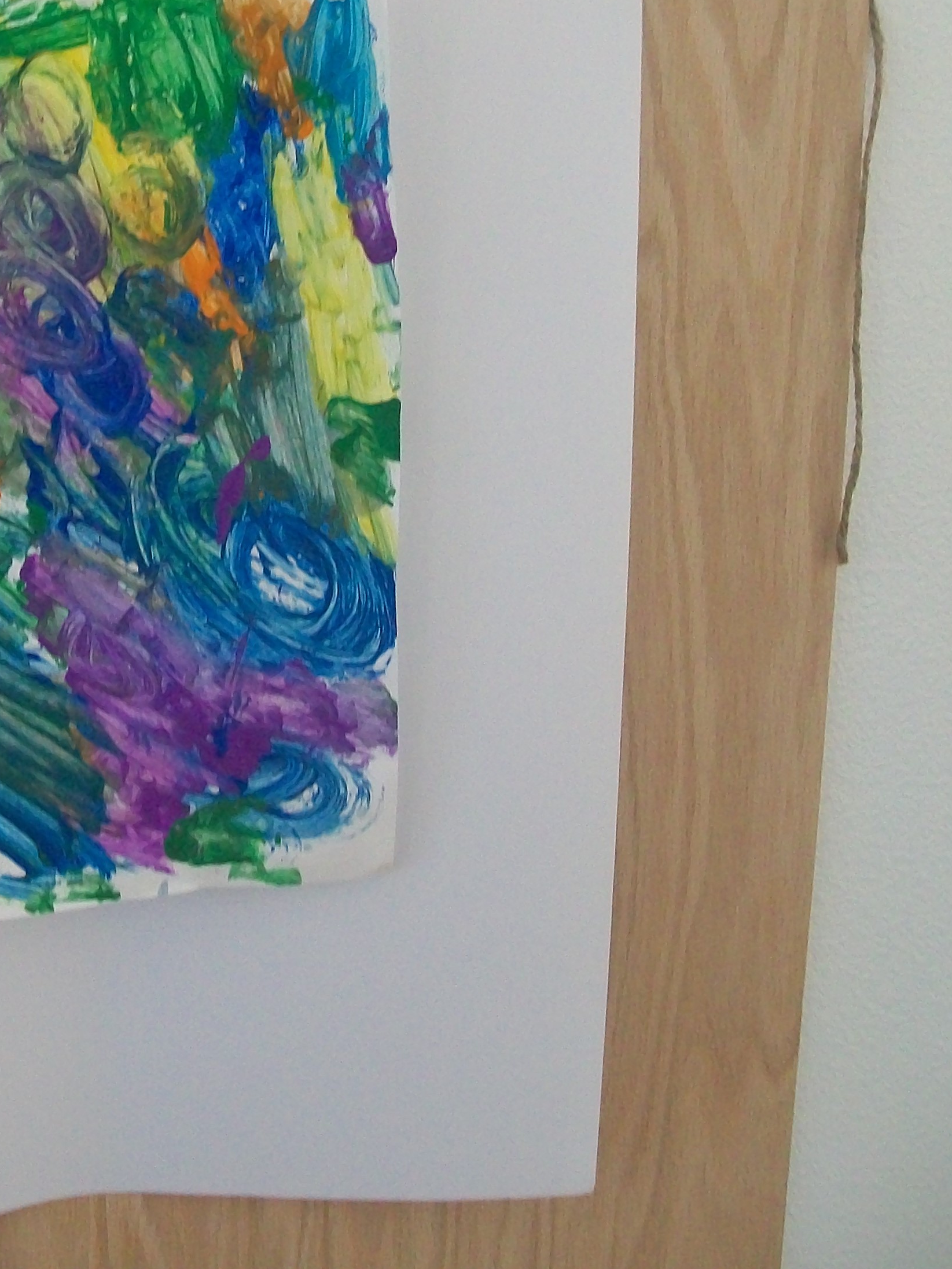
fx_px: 2090
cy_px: 267
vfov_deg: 32.9
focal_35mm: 57
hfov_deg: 25.3
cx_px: 213
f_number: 2.7
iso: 160
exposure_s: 1/20
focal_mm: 6
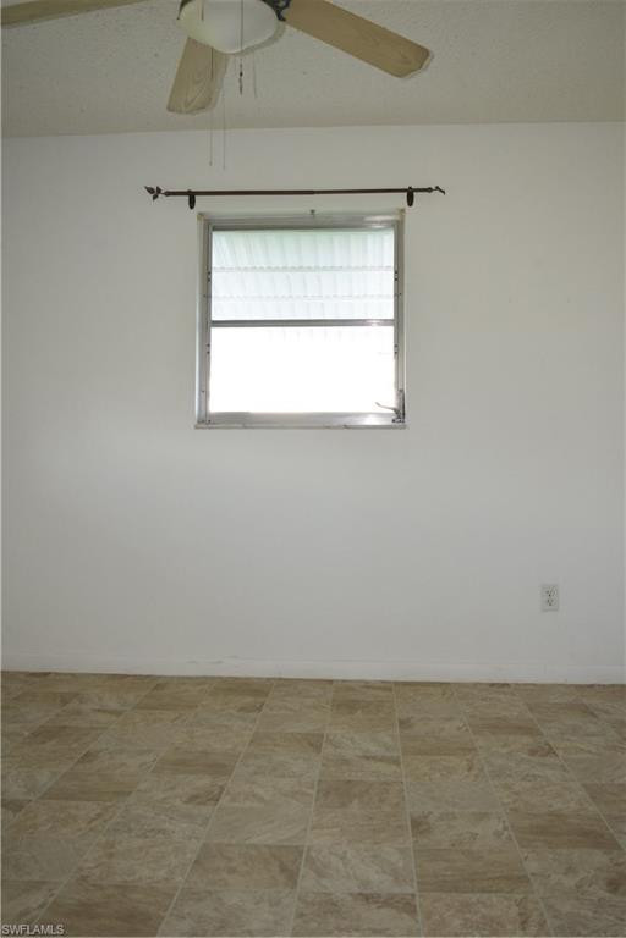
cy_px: 469
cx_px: 313
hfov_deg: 36.9
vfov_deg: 53.1
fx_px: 939
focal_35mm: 36
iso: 800
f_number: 4.5
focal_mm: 24
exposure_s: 1/80
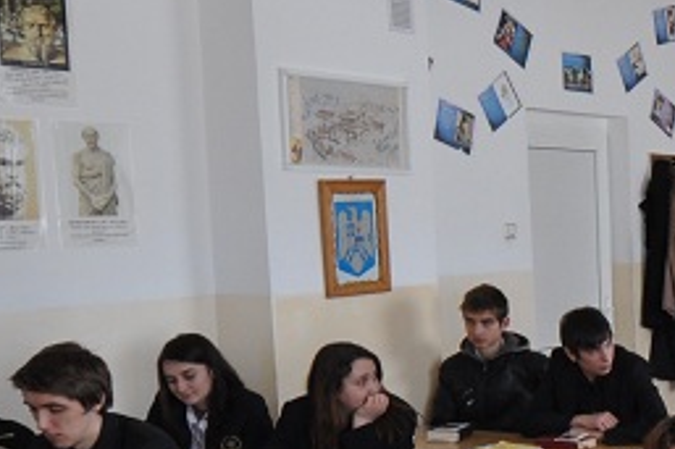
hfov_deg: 22.5
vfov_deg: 17.1
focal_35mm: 79
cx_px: 925
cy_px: 387
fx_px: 1476
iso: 640
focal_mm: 15
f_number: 5.6
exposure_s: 1/125
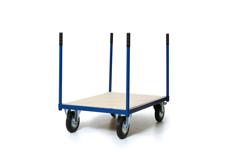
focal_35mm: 63
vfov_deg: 21.6
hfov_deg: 31.9
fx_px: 422
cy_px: 80
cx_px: 120
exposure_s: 1/250
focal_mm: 42
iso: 100
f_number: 11
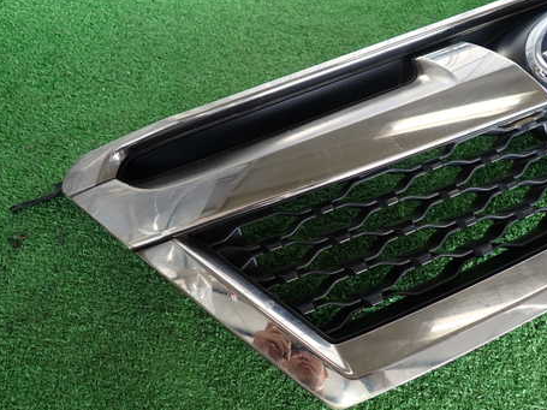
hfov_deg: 54.8
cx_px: 335
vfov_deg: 42.9
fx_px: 521
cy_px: 208
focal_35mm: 33
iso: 100
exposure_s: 1/60
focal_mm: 4.5
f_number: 2
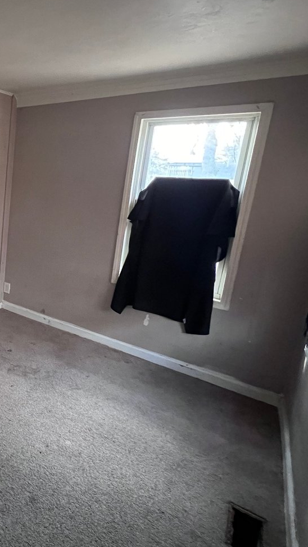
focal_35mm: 22
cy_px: 239
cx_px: -60
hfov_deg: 38.4
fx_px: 319
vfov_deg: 80.8
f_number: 1.8
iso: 1000
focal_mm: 1.57
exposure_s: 1/43
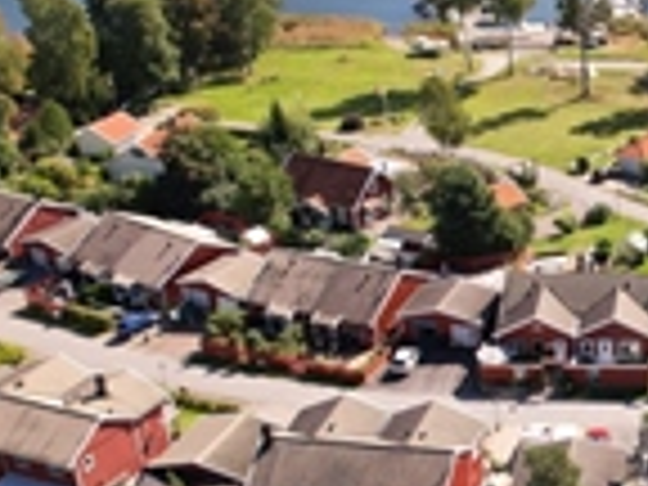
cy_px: 369
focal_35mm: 78
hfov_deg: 23.5
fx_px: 1460
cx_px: 711
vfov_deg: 18.8
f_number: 2.8
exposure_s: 1/25
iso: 100
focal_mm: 8.38
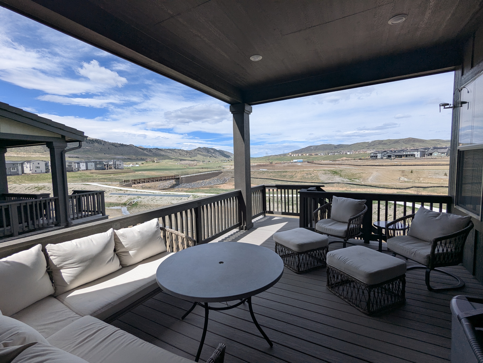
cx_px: 242
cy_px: 182
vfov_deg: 78.2
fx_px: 224
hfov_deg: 94.4
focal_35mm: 16
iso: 51
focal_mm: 2.35
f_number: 2.2
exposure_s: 1/1754
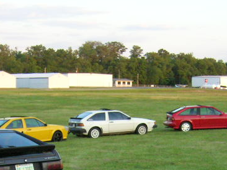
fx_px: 623
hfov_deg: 20.6
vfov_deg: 15.0
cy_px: 208
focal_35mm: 95
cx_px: 107
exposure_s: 1/220
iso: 200
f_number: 2.9
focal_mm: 5.7
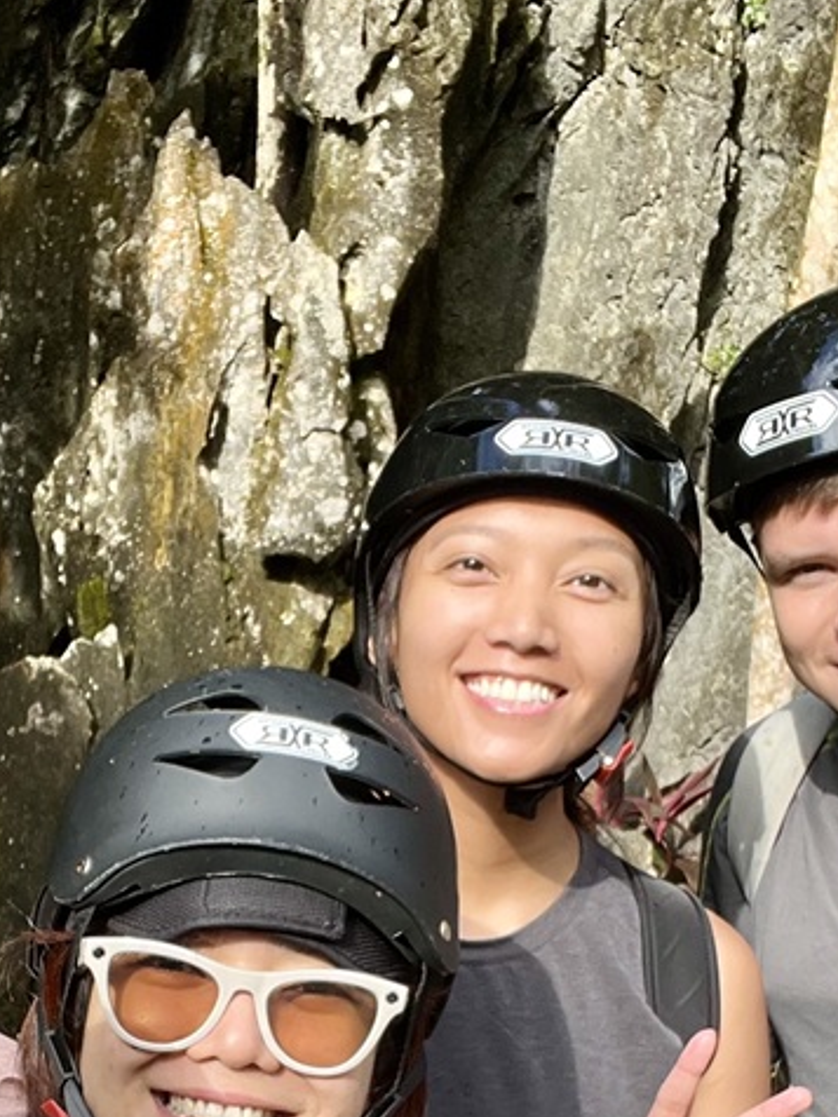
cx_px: 268
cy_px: 1002
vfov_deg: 31.7
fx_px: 1872
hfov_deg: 25.1
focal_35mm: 58
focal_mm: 2.71
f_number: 2.2
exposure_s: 1/296
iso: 32
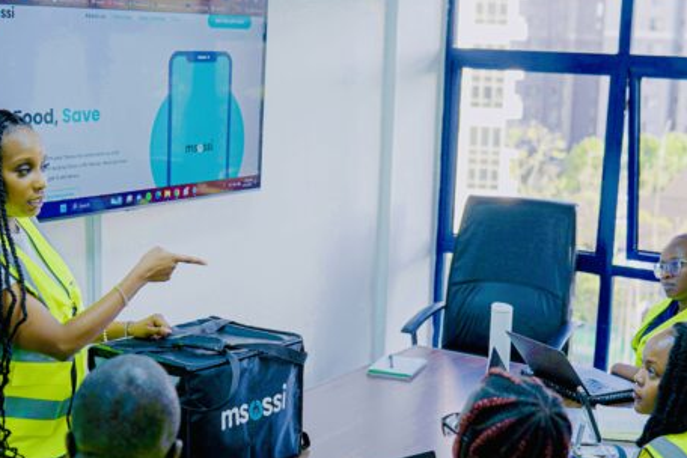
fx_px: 1126
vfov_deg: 22.9
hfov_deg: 33.9
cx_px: 389
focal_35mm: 59
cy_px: 301
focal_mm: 35
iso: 800
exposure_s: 1/60
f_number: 2.8
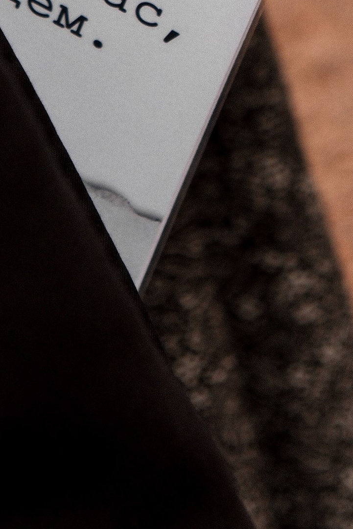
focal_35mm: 277
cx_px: 86
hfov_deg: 5.0
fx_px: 4073
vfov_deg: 7.3
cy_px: -281
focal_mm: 52.7
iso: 200
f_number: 4
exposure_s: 1/250
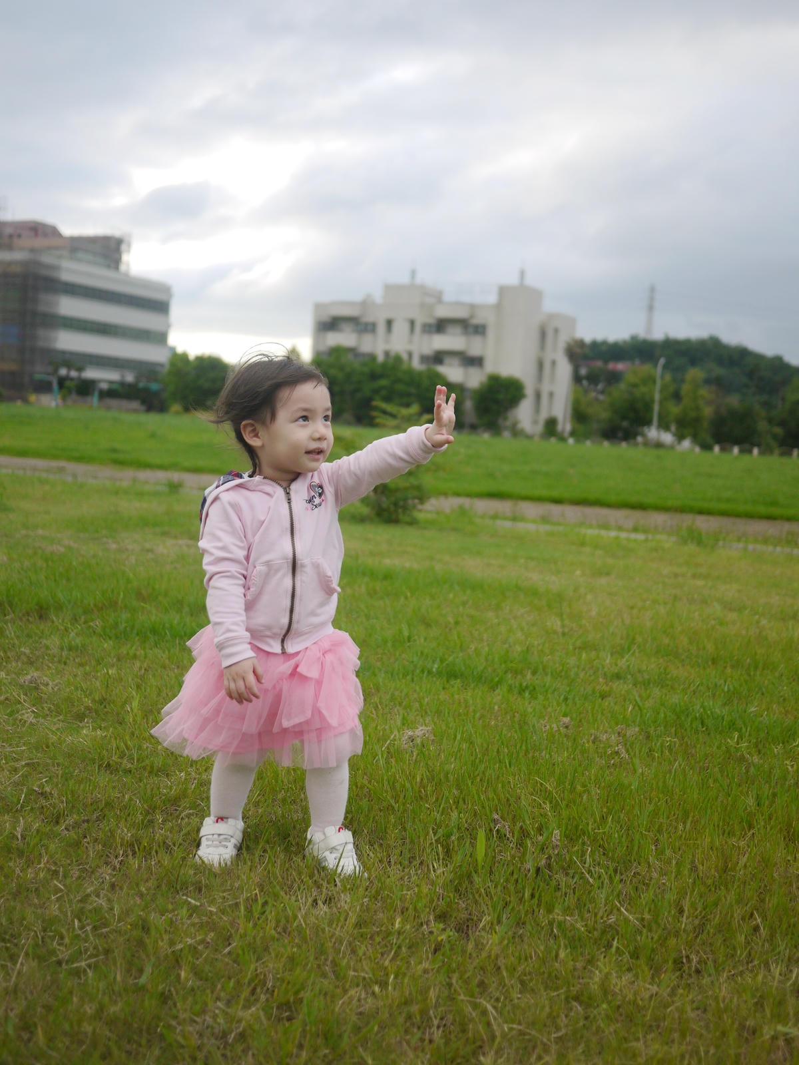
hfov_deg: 36.0
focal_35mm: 40
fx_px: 1231
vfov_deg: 46.8
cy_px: 532
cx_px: 400
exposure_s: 1/1300
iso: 160
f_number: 2
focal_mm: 20
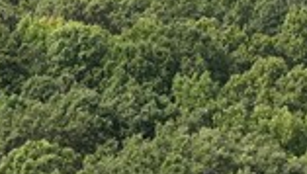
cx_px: -151
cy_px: 150
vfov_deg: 7.2
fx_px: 1386
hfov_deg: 12.1
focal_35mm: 170
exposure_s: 1/160
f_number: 2.8
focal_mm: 12.29
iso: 100
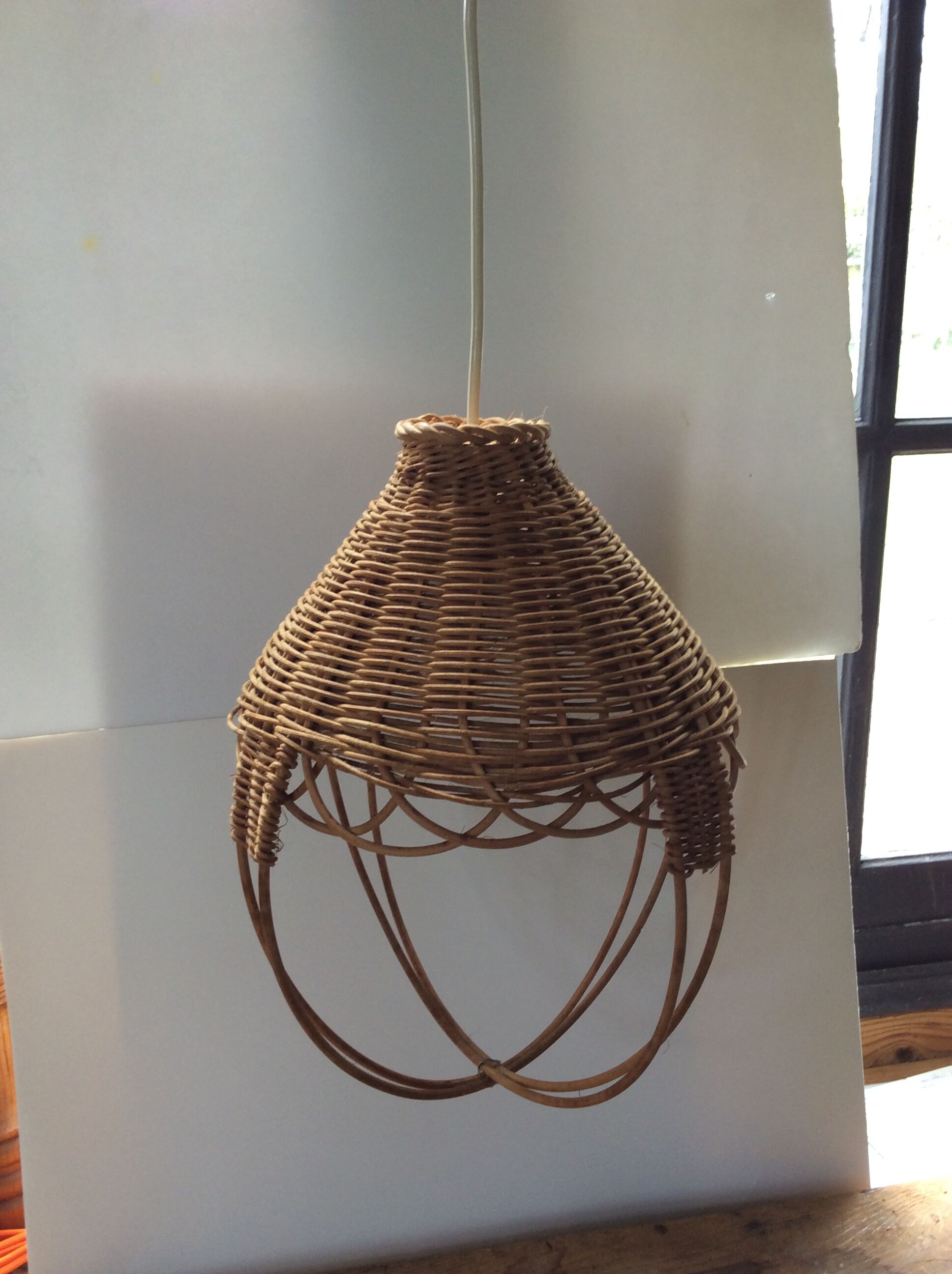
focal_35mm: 32
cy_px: 637
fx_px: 1177
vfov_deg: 56.9
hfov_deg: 44.1
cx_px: 476
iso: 50
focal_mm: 3.3
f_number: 2.4
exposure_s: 1/25
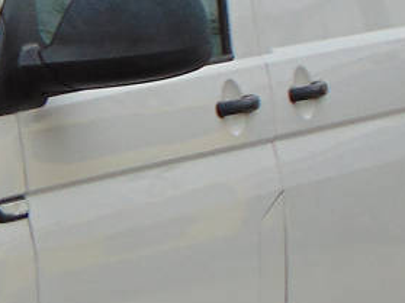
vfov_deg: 5.2
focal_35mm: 287
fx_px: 3356
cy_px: 209
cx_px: -157
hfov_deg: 6.8
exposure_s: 1/60
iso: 80
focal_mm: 9
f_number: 3.5
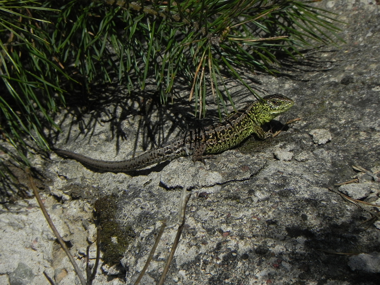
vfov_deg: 2.5
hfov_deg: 3.3
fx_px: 6641
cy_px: 142
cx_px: 190
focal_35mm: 605
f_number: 8
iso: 160
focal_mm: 107.6
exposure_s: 1/970
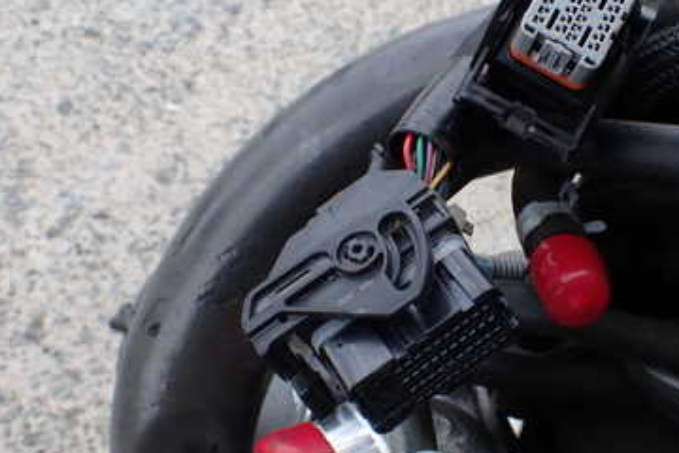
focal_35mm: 52
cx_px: 485
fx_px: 981
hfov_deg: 37.5
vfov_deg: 26.0
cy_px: 240
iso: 100
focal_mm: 5.4
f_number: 3.2
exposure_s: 1/320
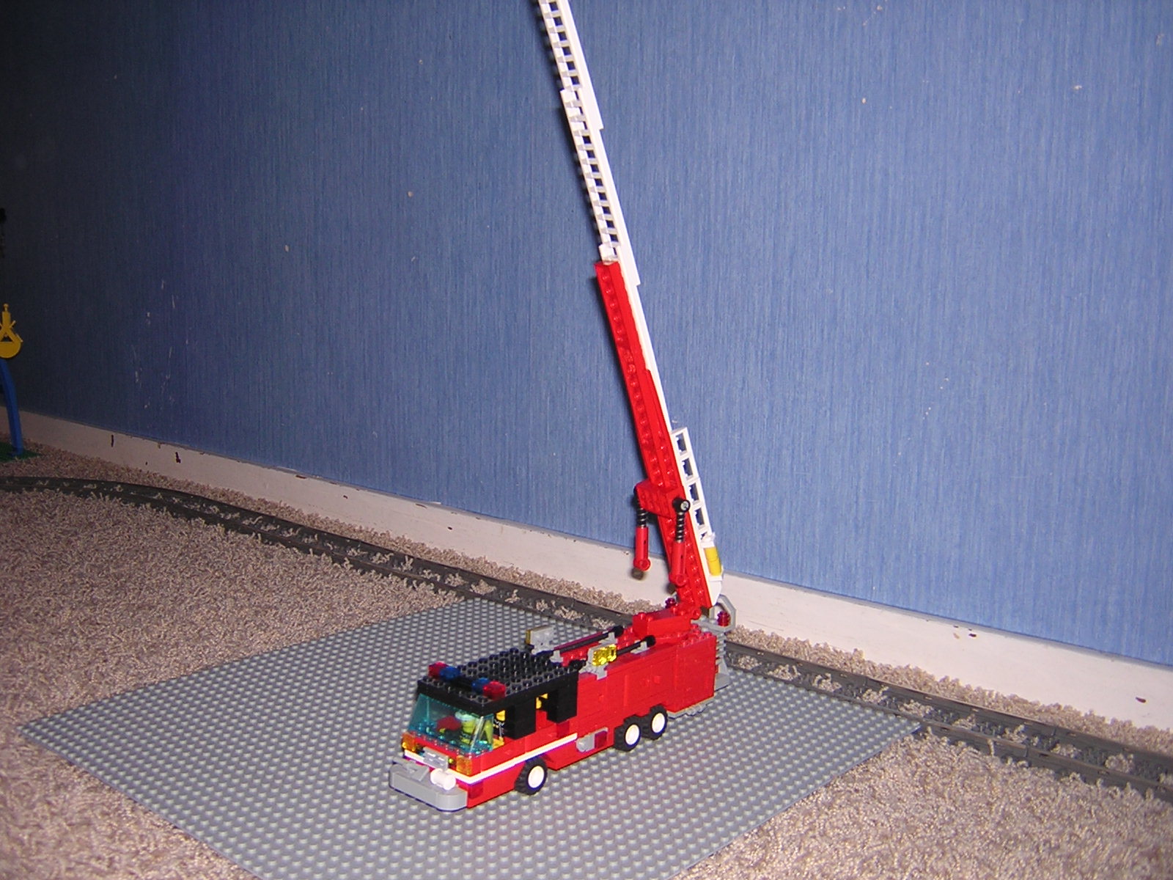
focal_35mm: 36
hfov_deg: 51.4
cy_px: 440
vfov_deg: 39.7
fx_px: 1220
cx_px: 586
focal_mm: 4.7
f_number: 2.6
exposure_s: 1/60.1
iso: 100
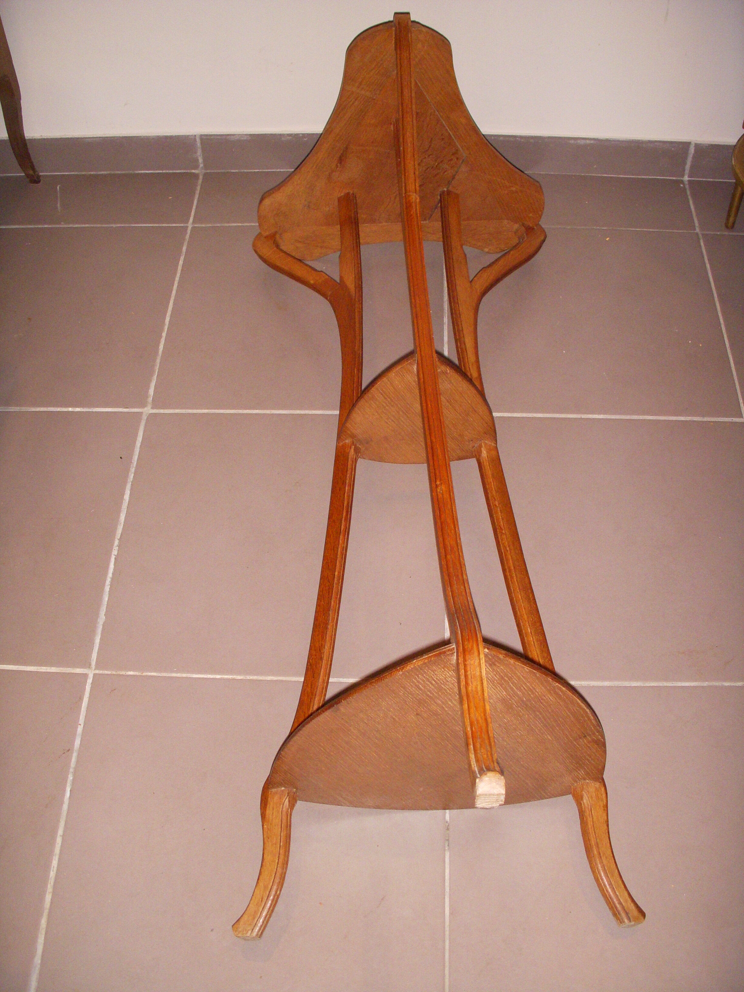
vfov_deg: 49.0
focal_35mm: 38
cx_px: 372
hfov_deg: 37.7
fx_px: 1089
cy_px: 496
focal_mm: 6.3
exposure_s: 1/125
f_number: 3.3
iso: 400
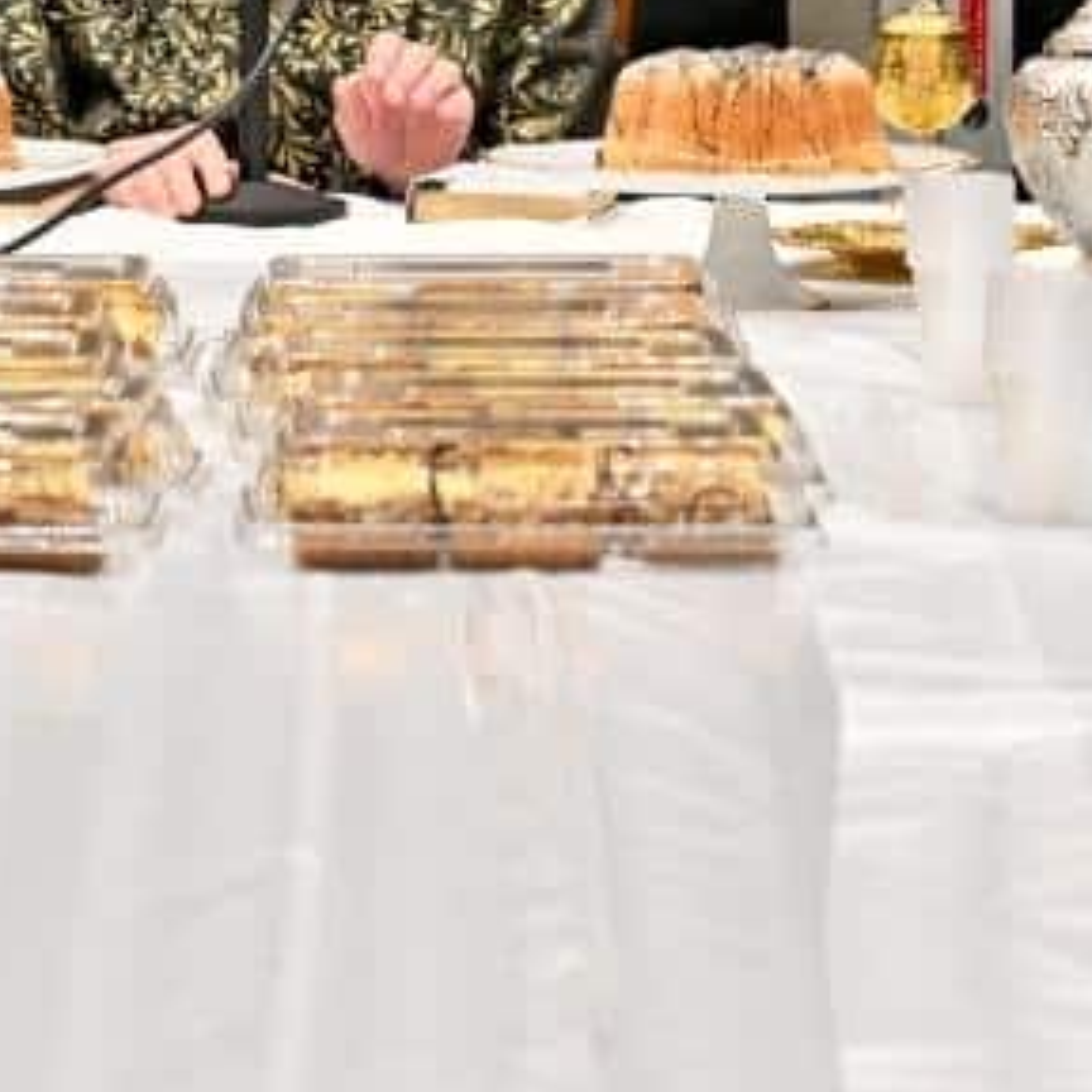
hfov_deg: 3.2
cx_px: 375
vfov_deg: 3.2
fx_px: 19416
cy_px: -64
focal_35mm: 544
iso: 400
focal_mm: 120
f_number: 4
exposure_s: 1/250
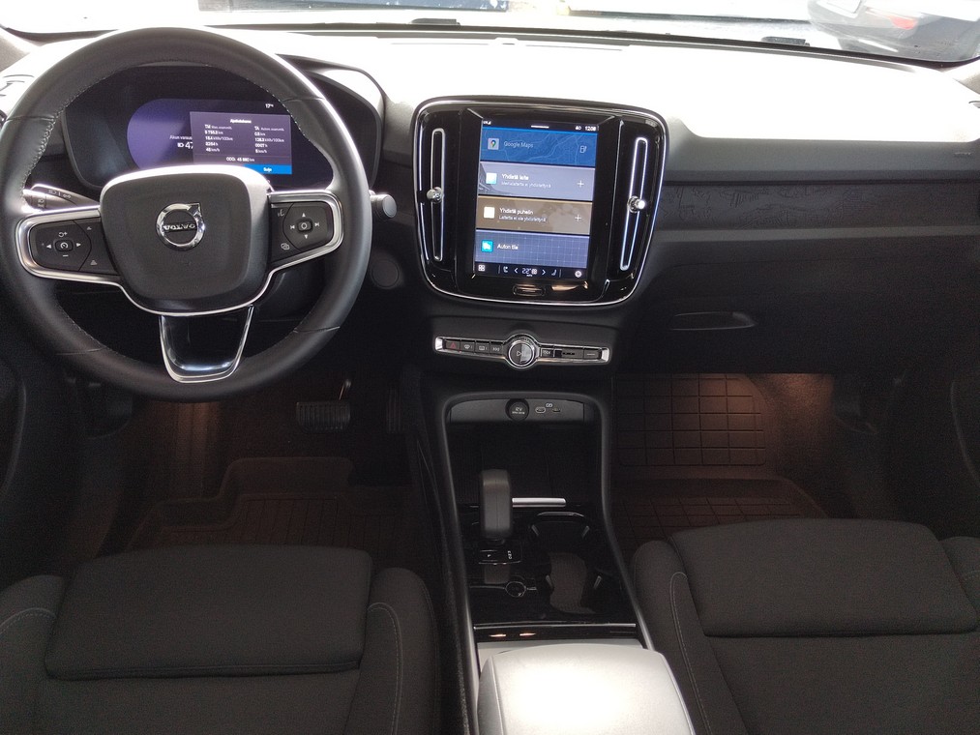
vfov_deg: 48.2
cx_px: 490
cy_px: 368
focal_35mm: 29
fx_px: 821
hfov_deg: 61.7
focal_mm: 5.52
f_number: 1.9
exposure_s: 1/100
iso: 1088
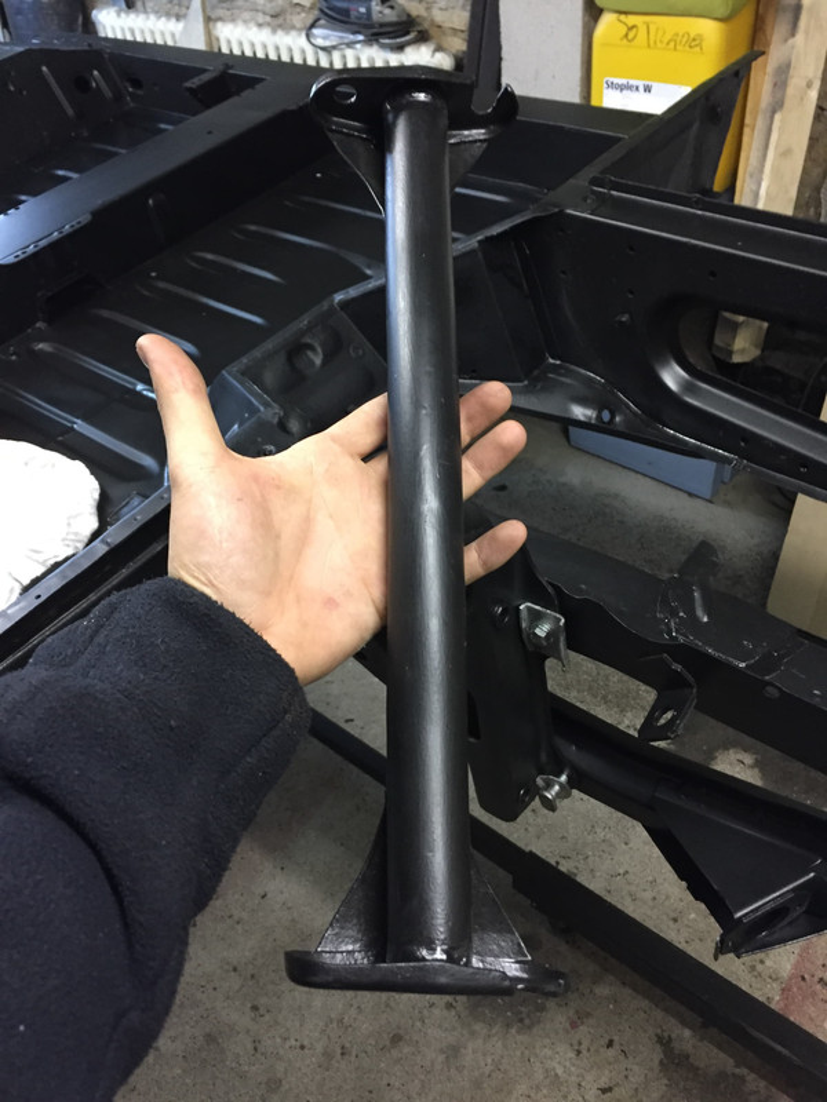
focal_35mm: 29
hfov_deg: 48.2
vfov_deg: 61.7
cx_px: 414
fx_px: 924
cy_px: 551
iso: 250
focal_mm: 4.15
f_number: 2.2
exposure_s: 1/20
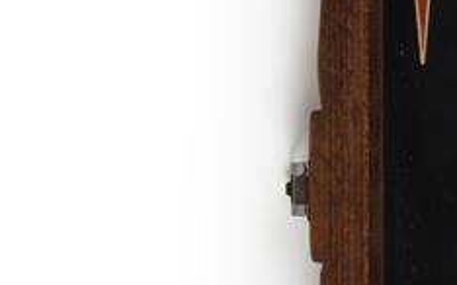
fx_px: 1954
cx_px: 889
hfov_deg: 12.0
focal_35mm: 157
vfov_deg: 8.3
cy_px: 192
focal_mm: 36
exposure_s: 1/160
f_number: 22
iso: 200
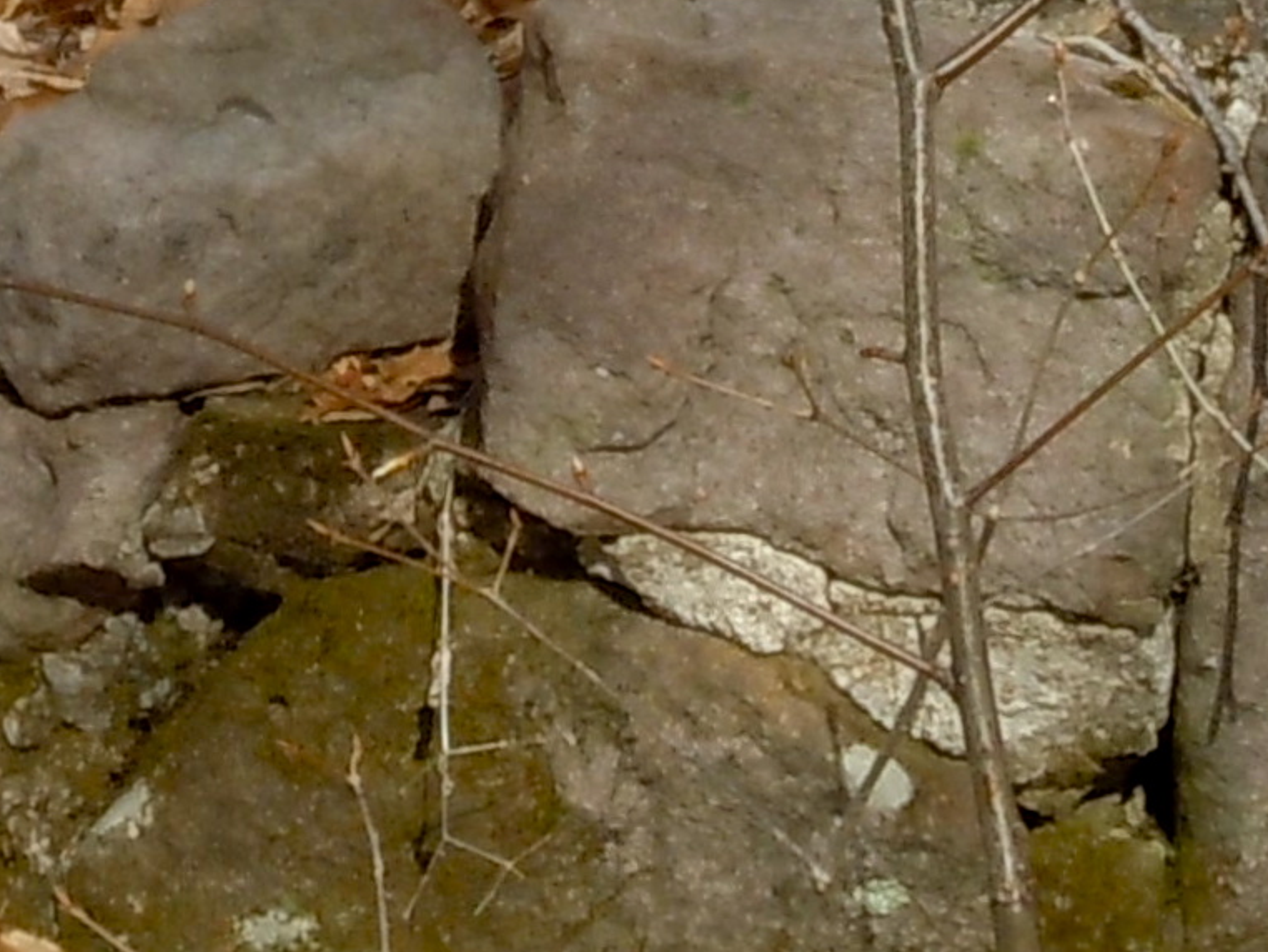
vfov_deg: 4.9
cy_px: -644
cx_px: -408
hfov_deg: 6.5
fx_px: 11029
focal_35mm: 301
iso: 100
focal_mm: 9.6
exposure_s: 1/400
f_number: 4.9
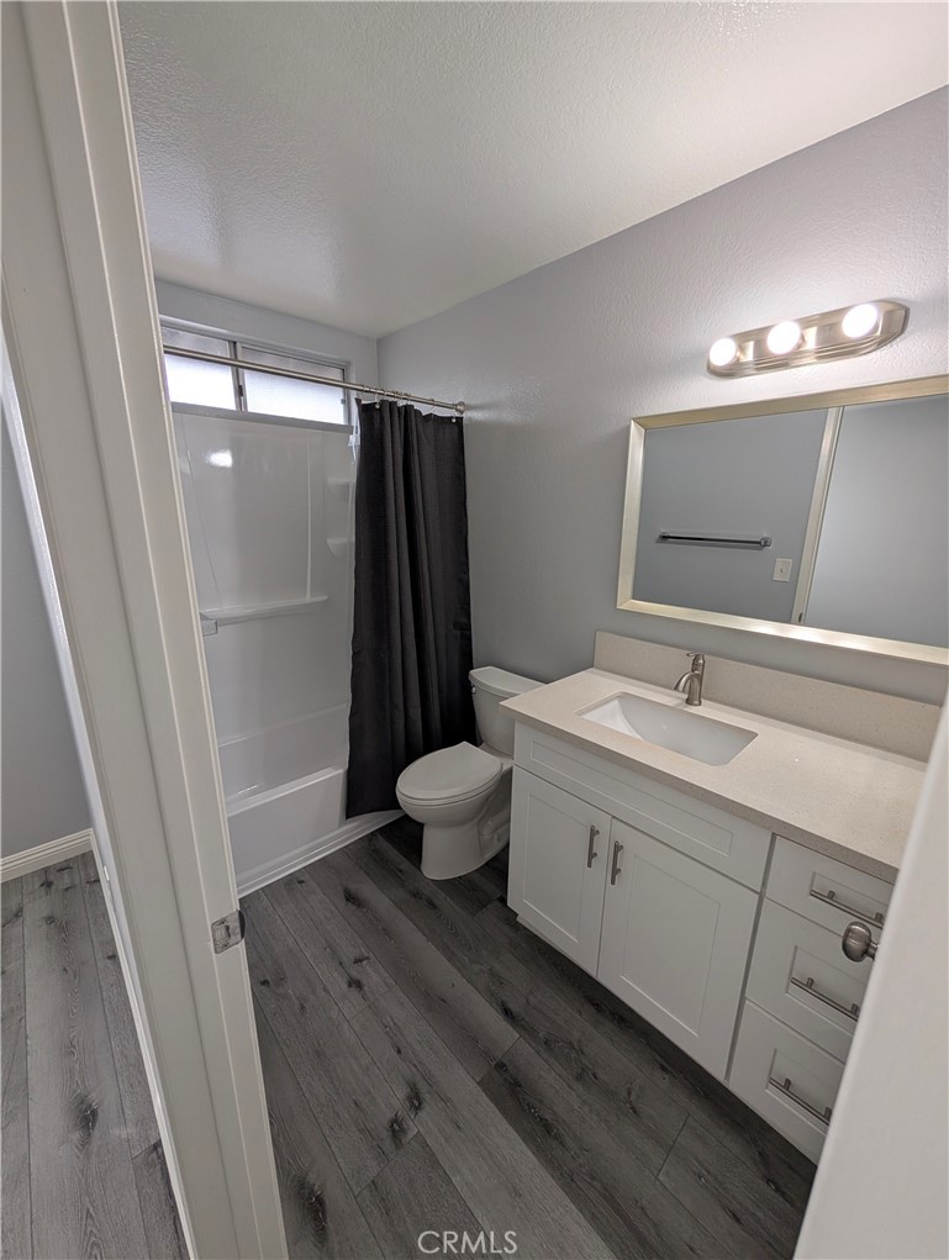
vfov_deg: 110.4
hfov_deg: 94.7
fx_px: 437
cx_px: 474
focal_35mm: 12
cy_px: 630
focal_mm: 2.02
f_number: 1.7
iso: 50
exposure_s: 1/247
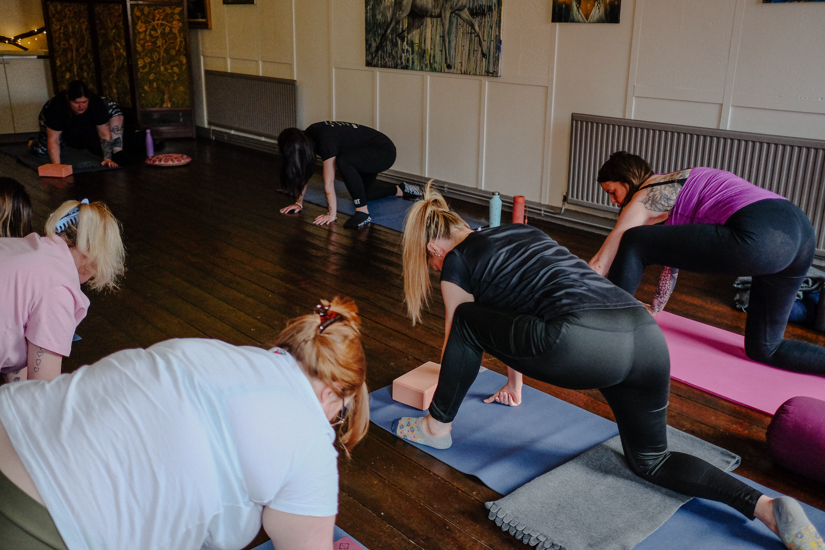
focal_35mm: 35
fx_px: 802
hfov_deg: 54.4
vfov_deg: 37.9
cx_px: 412
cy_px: 275
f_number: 2
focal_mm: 23
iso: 1250
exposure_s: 1/50
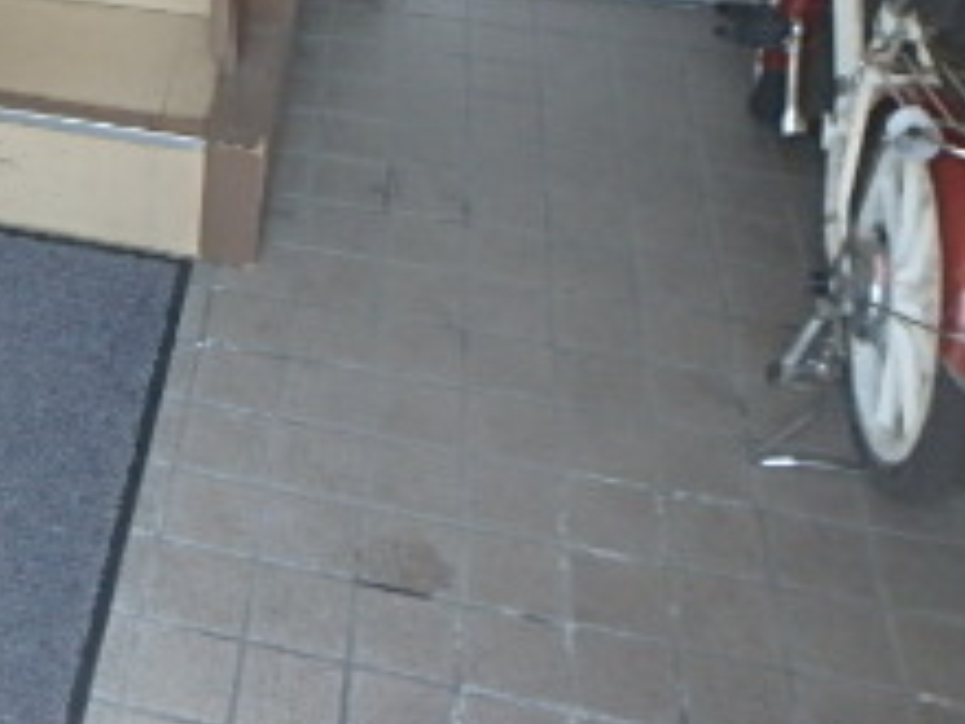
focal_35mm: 61
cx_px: -79
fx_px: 1701
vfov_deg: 21.3
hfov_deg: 28.9
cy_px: -263
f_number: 3.5
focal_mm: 3.7
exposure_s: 1/60
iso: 200
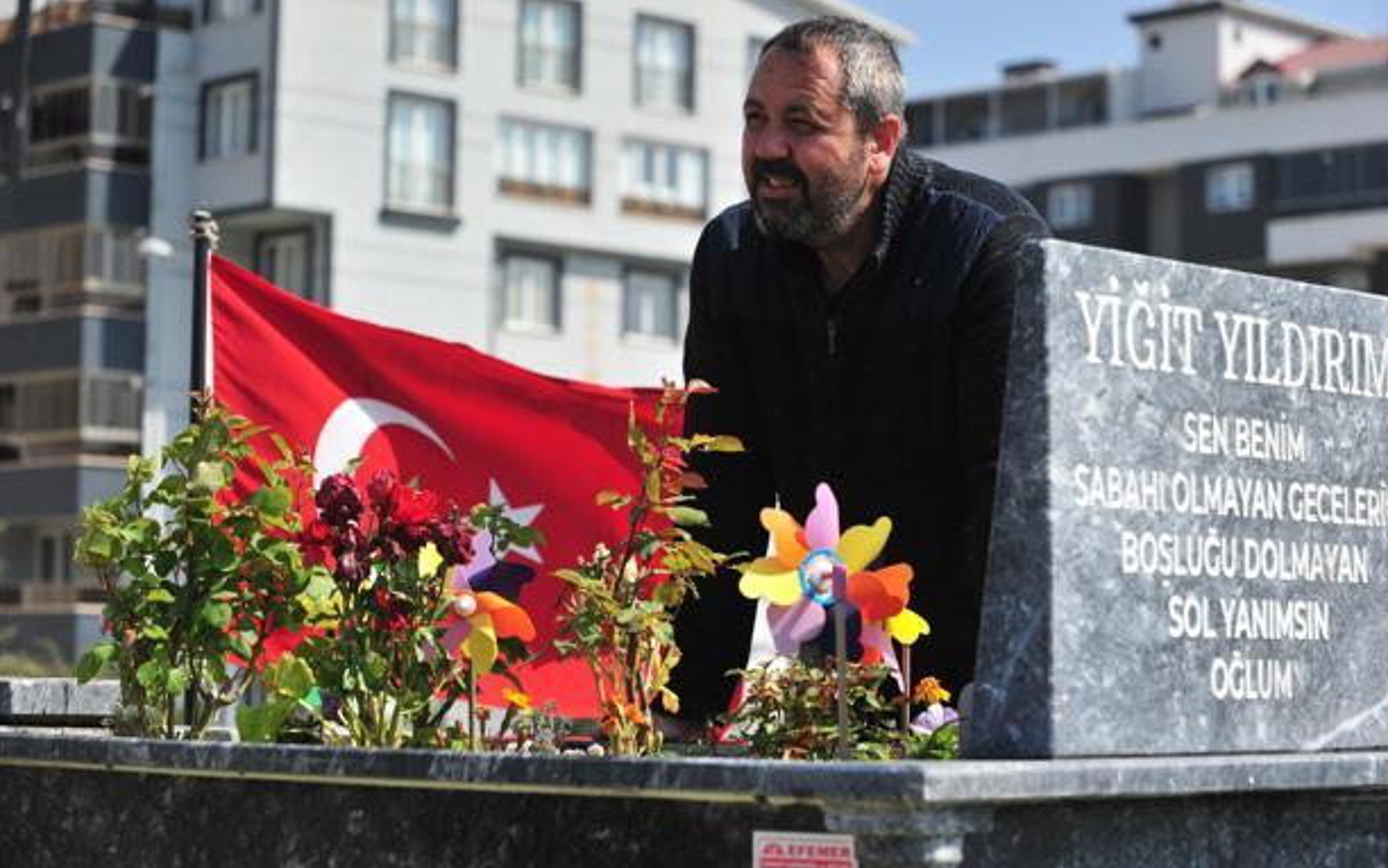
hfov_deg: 25.2
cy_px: 426
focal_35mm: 82
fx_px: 3103
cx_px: 692
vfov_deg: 15.9
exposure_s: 1/8000
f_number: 5.6
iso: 1000
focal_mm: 80
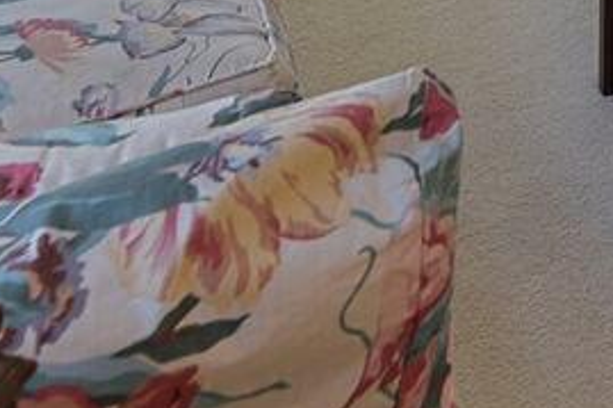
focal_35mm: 90
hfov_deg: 15.7
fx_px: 1532
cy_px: -802
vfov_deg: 10.7
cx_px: 1349
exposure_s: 1/13
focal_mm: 14
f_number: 8
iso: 200
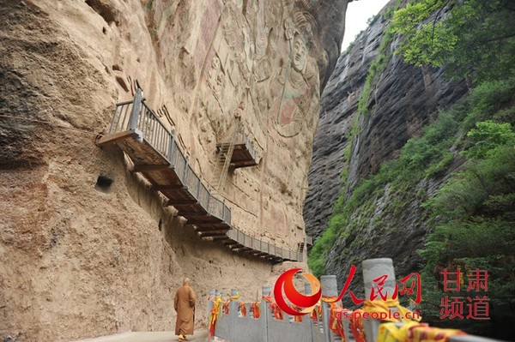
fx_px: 343
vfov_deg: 53.1
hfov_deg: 73.8
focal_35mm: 24
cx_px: 258
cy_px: 171
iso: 220
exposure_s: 1/160
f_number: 2.8
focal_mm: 24
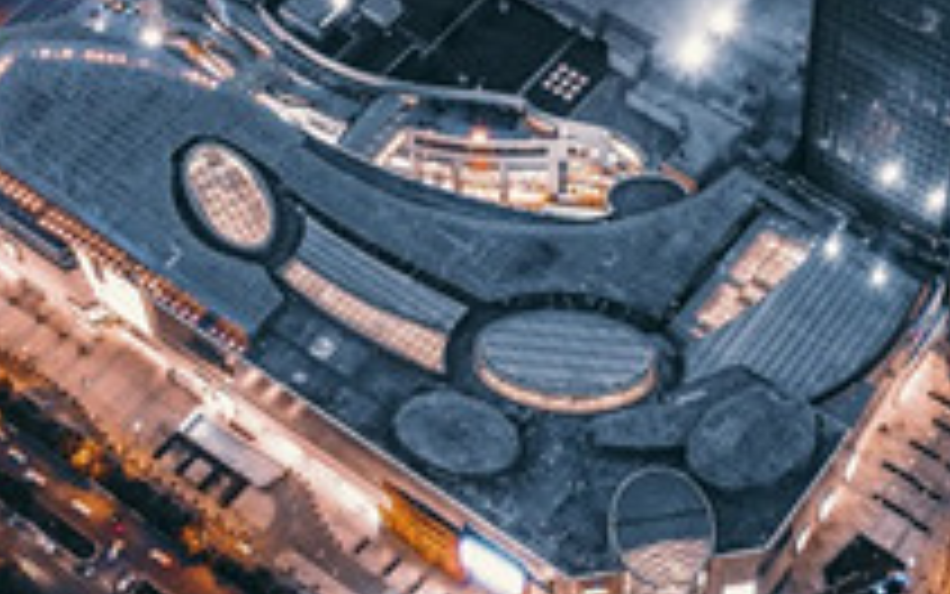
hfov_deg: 25.3
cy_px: -56
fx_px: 2098
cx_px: 684
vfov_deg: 15.7
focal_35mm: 81
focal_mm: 10.26
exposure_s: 1/2.5
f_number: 4
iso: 200
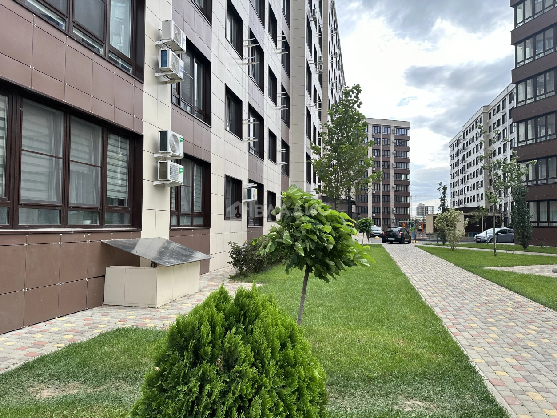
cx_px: 278
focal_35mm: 24
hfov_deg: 71.6
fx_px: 386
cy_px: 209
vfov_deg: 56.8
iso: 80
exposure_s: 1/927
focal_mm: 6.86
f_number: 1.78
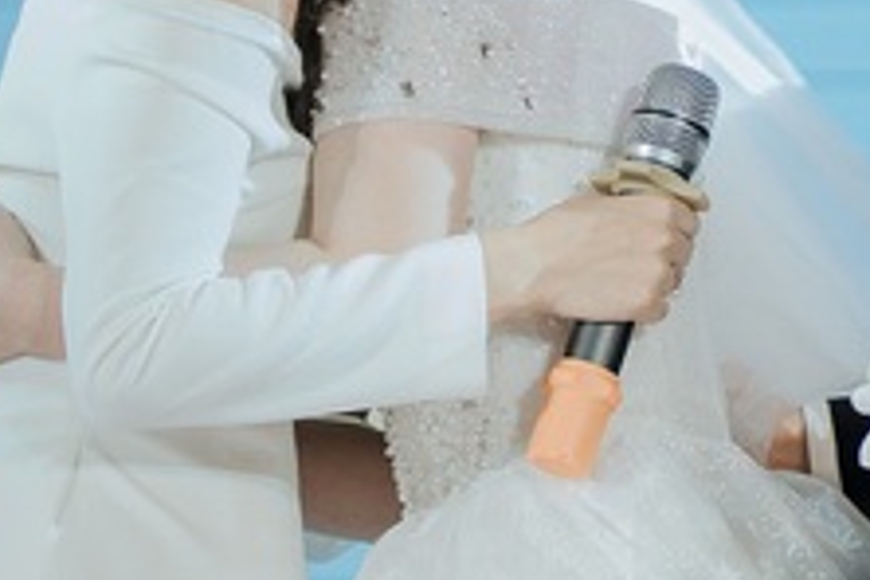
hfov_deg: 4.2
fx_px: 11865
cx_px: 435
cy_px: 284
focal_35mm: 491
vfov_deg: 2.8
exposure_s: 1/100
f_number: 2.2
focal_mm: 85
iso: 50
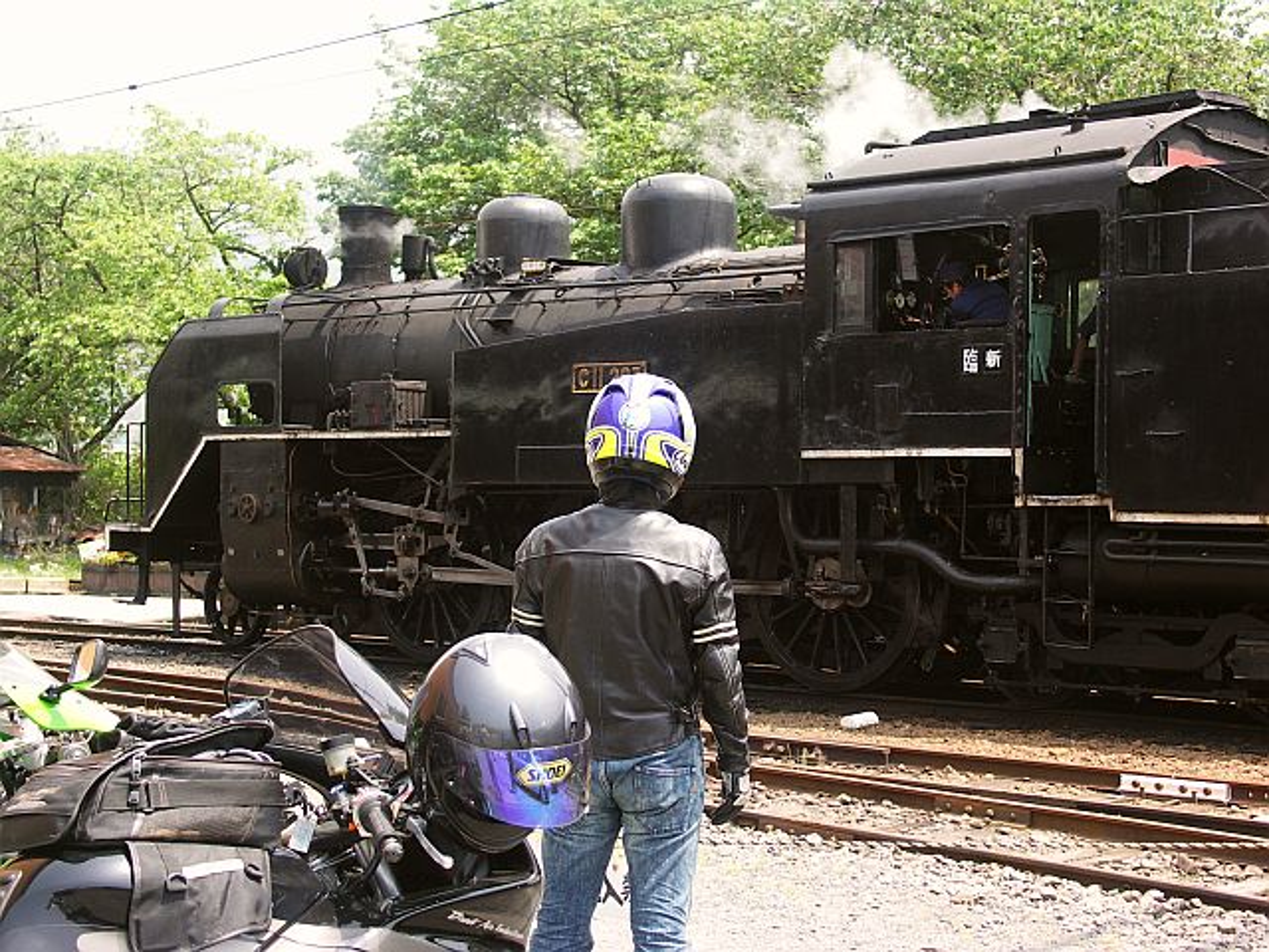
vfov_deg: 25.7
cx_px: 634
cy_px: 476
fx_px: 2090
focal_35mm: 57
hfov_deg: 33.8
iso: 50
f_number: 3.5
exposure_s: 1/160
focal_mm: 14.8
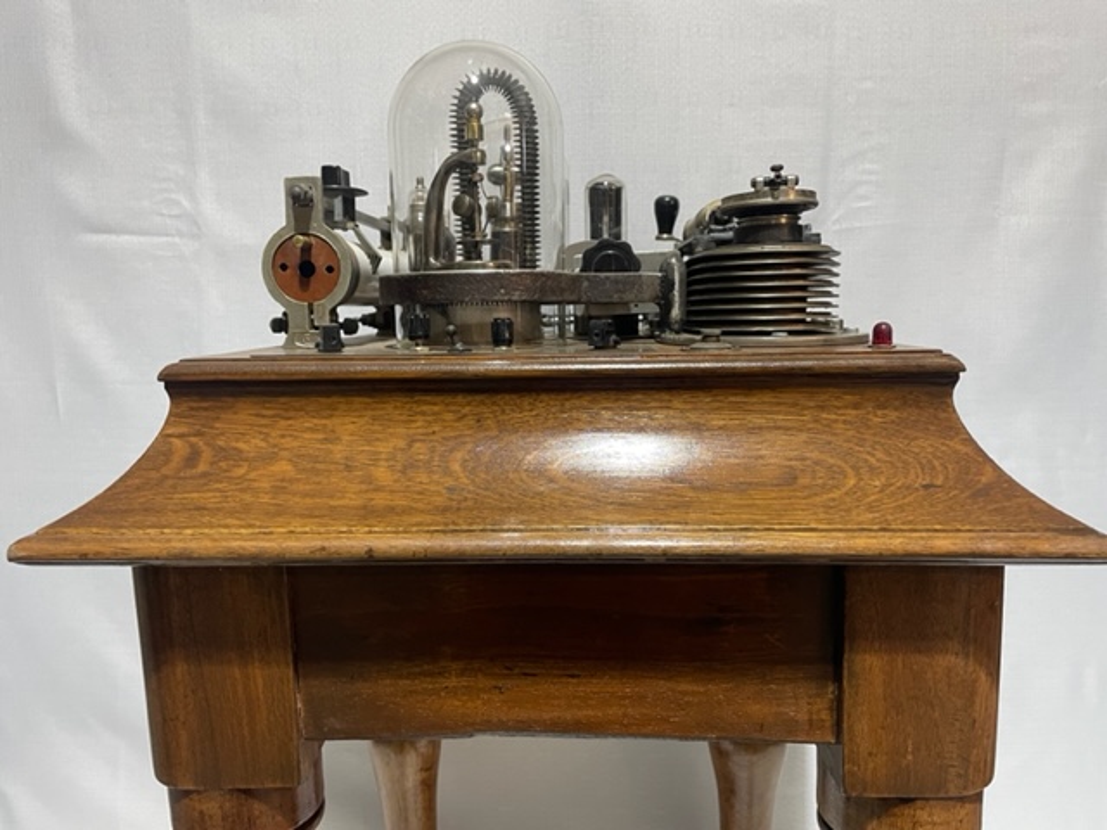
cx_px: 554
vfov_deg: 53.1
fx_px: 831
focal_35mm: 26
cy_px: 415
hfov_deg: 67.3
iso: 200
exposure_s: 1/50
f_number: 1.6
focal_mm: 4.2
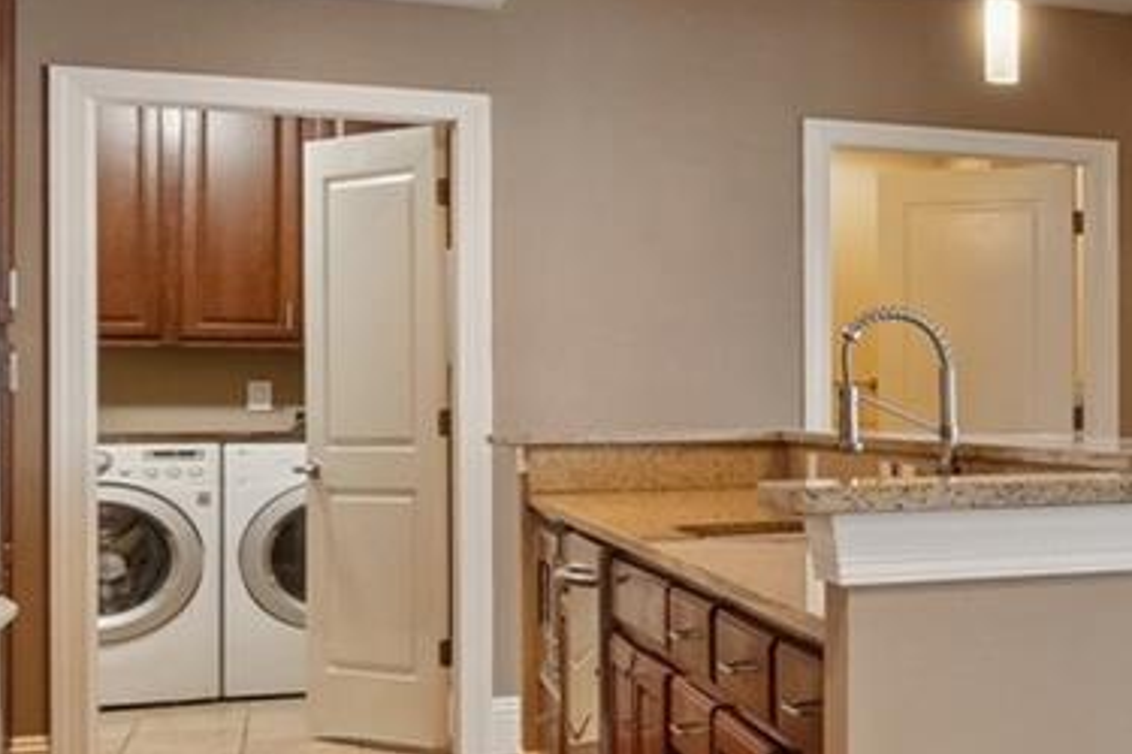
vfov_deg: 21.2
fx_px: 2012
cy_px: 434
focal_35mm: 64
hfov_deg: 21.4
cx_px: 2013
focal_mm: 10
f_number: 7.1
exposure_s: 1/20
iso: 500
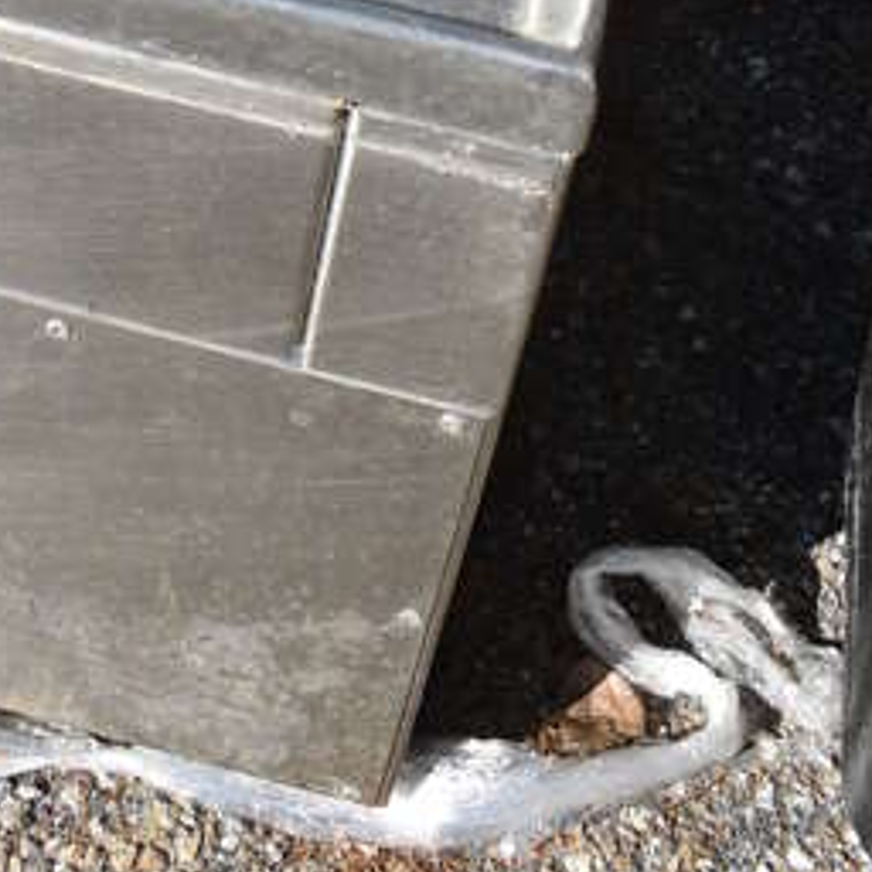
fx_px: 2337
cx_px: 37
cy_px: -475
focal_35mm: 82
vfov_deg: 18.5
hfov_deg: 20.6
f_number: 8
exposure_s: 1/250
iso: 125
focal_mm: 18
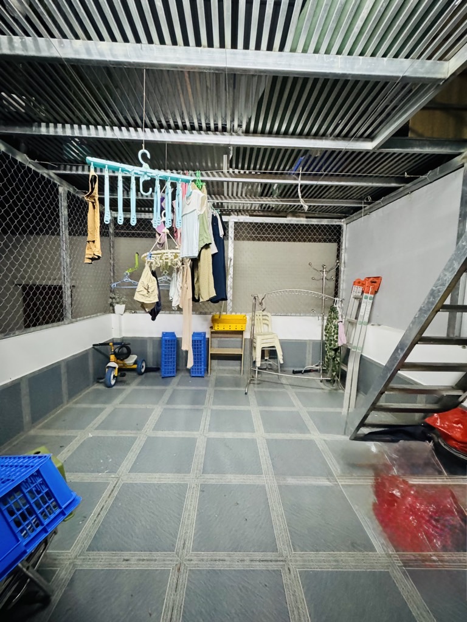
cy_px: 311
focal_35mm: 14
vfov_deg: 102.1
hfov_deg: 85.7
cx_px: 234
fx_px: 252
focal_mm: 2.22
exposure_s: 1/50
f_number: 2.2
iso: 1250
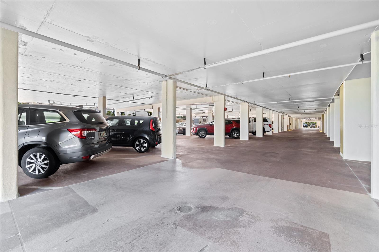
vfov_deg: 77.3
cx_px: 190
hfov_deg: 100.4
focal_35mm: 15
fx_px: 158
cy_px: 126
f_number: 8
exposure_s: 1/4
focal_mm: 10
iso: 250
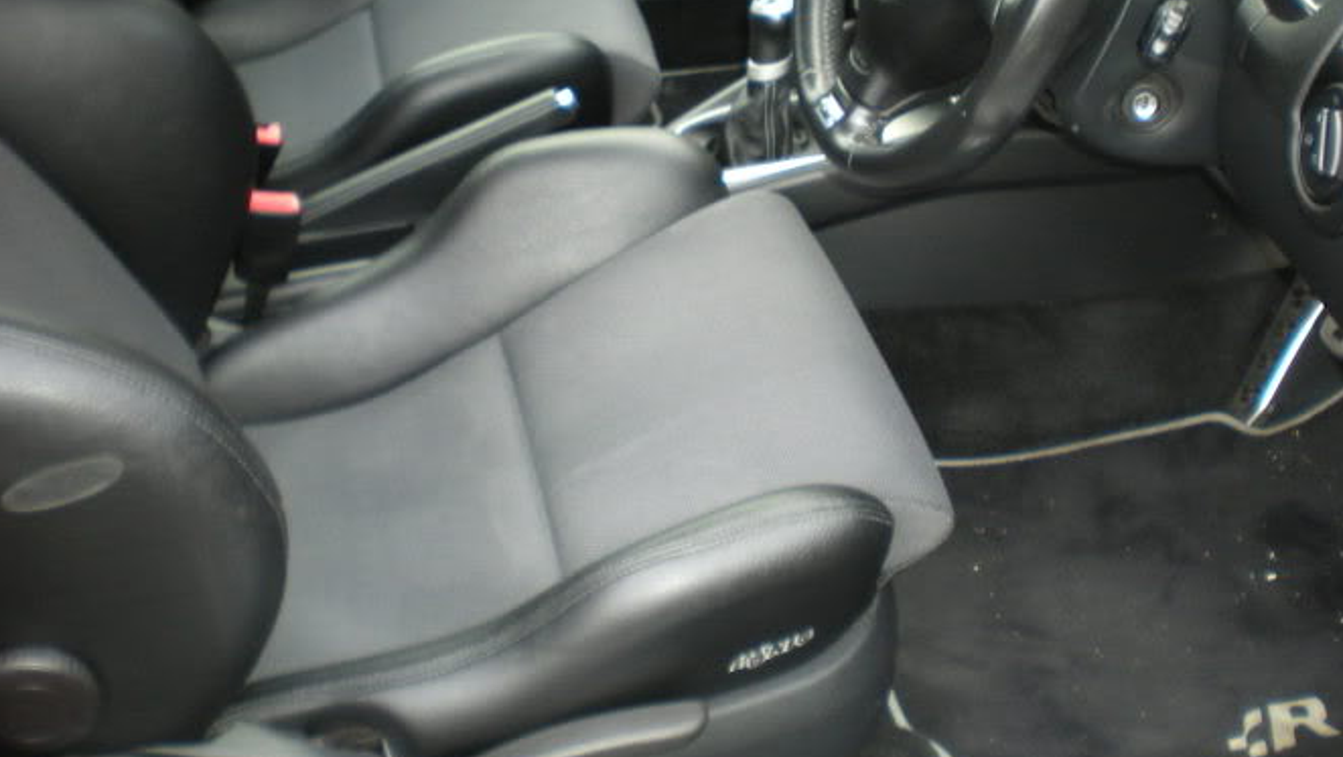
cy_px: 260
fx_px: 1781
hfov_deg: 41.2
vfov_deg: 23.9
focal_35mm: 50
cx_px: 779
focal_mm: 6.3
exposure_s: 1/33.4
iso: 129
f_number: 3.1
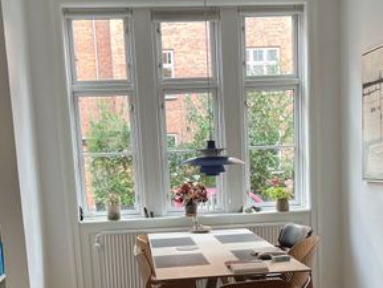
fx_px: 598
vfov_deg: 26.2
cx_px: 196
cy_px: 257
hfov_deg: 35.5
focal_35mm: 54
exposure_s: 1/121
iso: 125
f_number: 1.5
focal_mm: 5.7
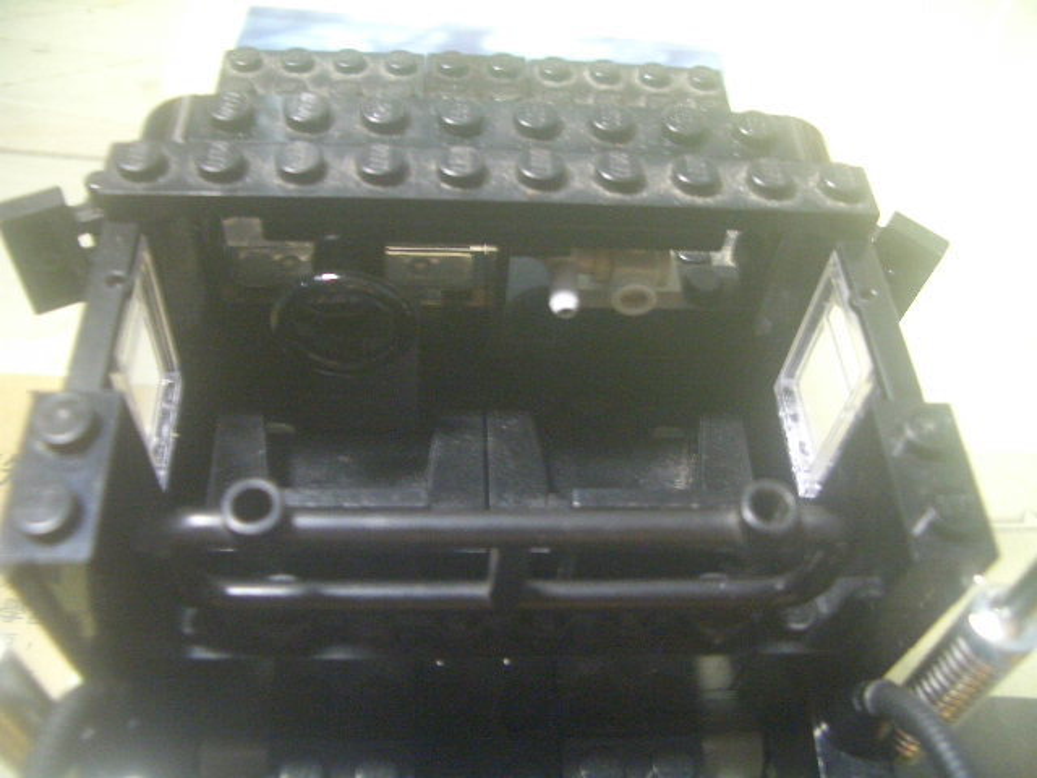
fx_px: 1049
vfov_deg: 40.7
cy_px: 389
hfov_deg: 52.6
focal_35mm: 35
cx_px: 518
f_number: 2.6
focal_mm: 5.8
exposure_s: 1/10
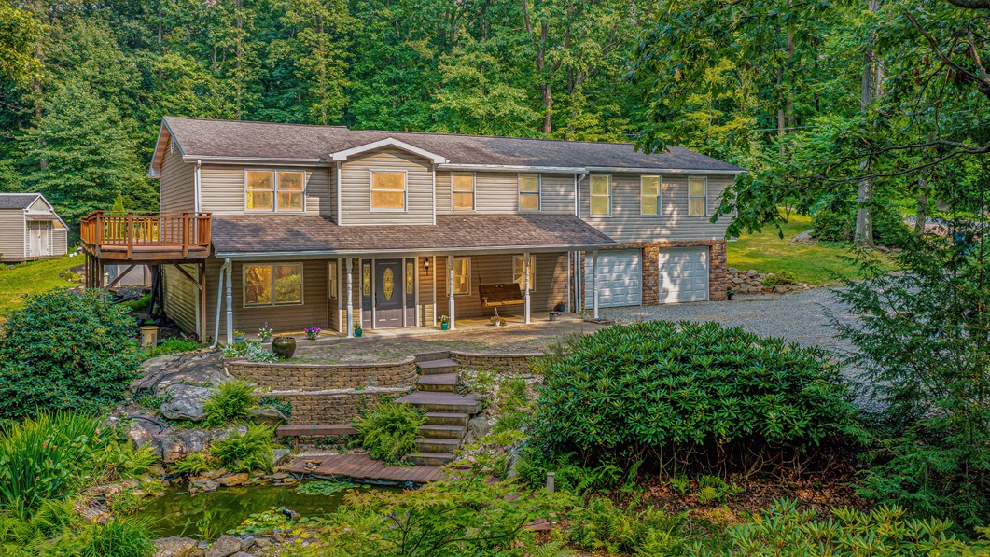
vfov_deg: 38.9
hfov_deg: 64.3
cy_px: 237
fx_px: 788
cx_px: 495
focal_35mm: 30
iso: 100
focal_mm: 10.26
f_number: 4.5
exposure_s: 1/160
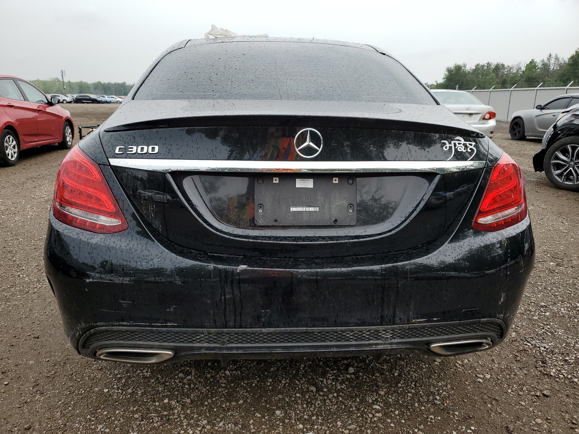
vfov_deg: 53.1
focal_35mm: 26
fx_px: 435
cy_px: 217
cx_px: 290
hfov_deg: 67.3
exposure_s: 1/1250
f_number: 1.5
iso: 50
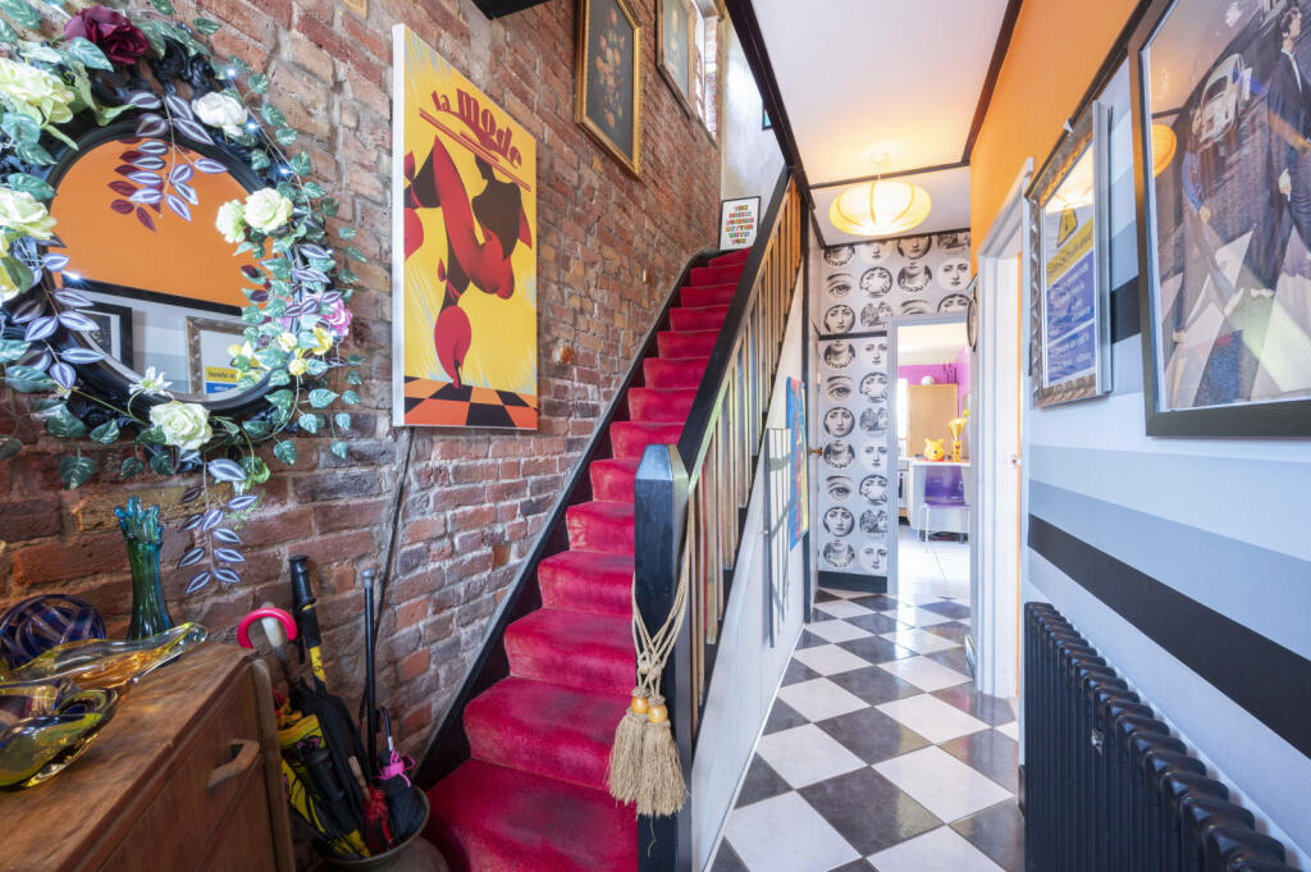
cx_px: 656
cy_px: 436
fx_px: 546
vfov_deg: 77.2
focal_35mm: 15
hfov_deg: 100.4
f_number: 16
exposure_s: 5
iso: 200
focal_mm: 15
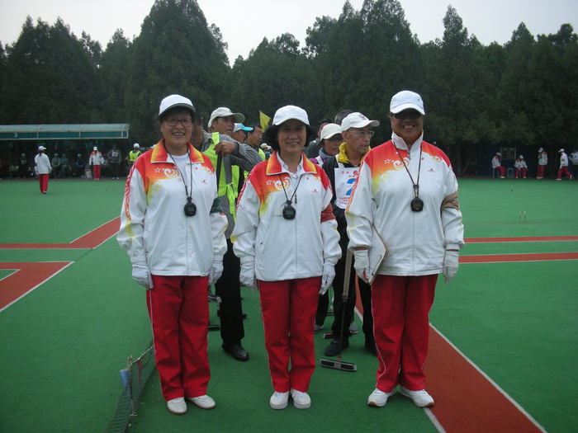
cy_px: 216
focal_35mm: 35
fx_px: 584
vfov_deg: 40.7
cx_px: 289
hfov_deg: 52.6
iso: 76
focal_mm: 5.8
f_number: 7.9
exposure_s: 1/124
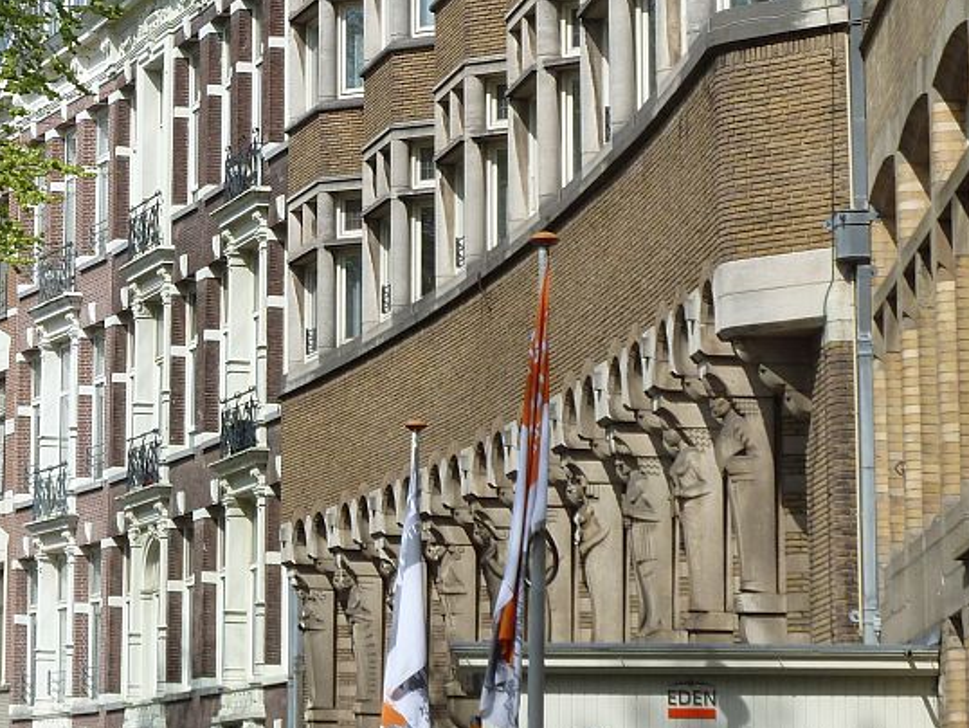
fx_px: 3837
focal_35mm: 137
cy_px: 191
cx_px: 67
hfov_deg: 14.2
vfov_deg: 10.8
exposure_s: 1/400
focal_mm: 11.9
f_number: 5
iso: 80
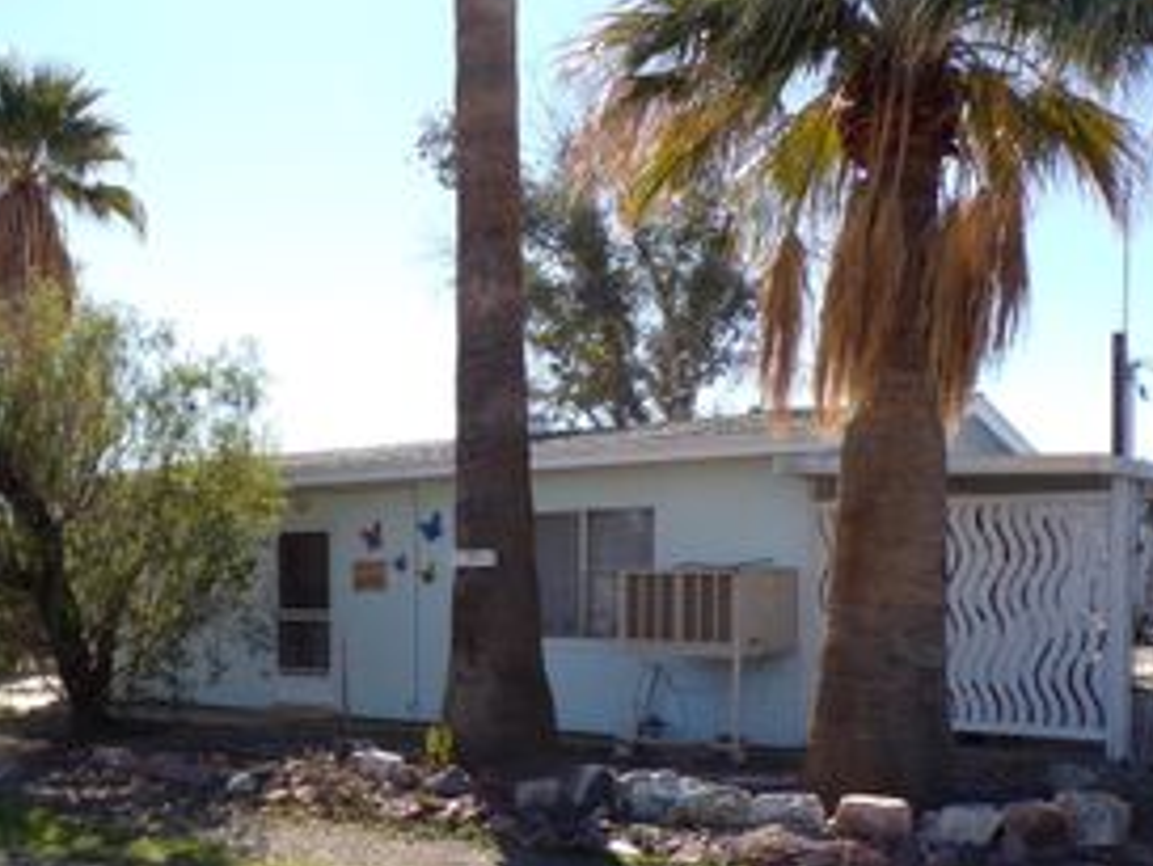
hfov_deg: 42.3
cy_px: 653
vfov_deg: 32.3
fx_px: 1466
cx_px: 376
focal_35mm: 44
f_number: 5.8
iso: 80
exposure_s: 1/220
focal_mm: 4.3
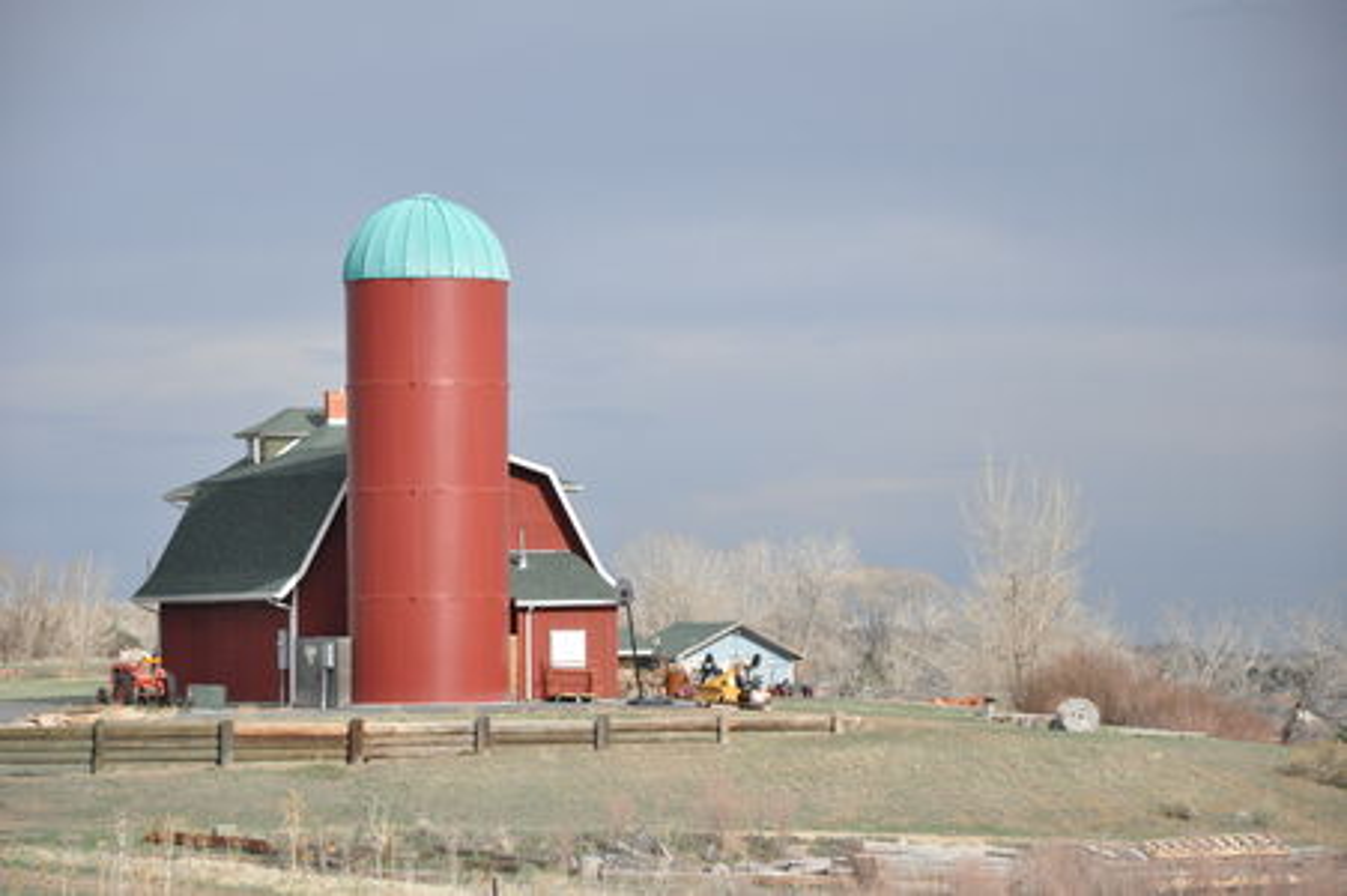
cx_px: 674
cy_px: 448
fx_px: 5889
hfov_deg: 13.0
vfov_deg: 8.7
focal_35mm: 158
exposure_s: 1/4000
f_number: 8
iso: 1600
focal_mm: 105
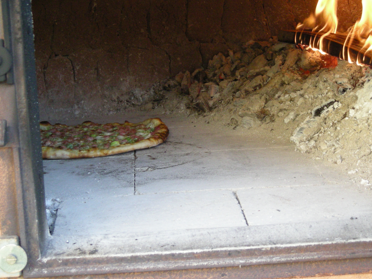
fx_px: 1096
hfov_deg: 19.2
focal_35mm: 102
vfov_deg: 14.5
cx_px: 224
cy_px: 93
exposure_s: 1/48.5
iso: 235
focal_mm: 12.3
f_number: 3.9
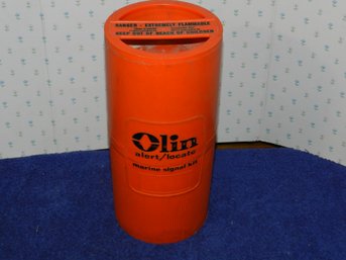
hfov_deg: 36.2
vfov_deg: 27.5
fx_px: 530
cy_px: 130
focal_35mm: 53
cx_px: 173
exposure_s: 1/30
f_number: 4.4
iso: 200
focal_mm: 9.4
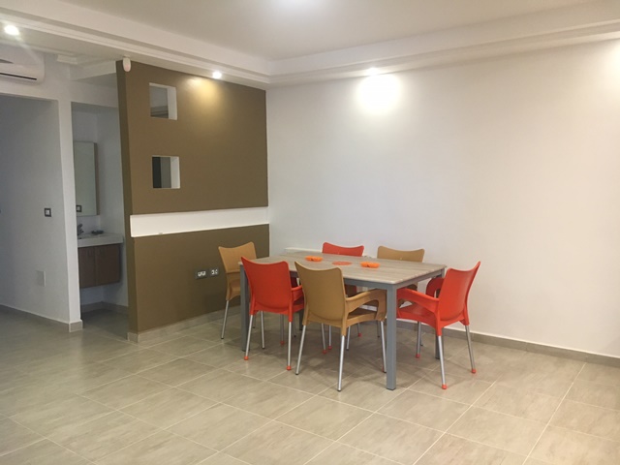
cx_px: 310
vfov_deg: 48.2
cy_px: 232
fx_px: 519
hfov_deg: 61.7
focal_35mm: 29
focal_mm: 4.15
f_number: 2.2
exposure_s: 1/33
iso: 160
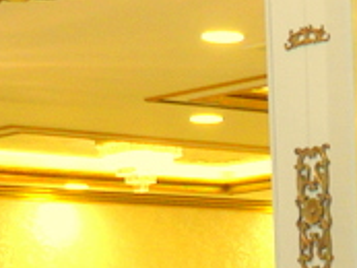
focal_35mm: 166
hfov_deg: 11.2
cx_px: 615
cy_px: 414
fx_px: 1713
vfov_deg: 8.7
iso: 400
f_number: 2.8
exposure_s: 1/160
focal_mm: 12
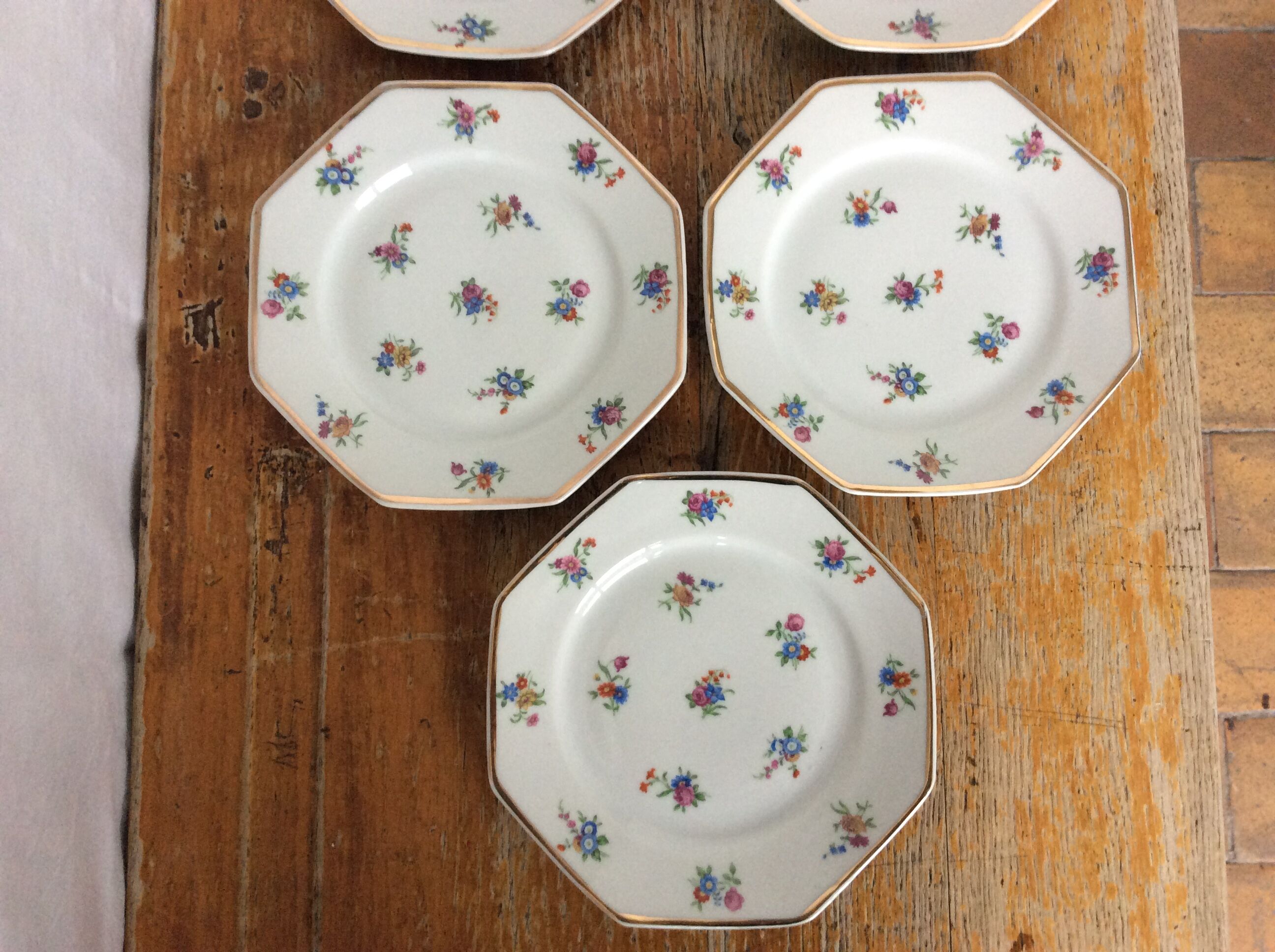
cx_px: 638
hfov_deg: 56.9
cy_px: 476
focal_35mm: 32
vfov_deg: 44.1
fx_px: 1177
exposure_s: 1/25
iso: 100
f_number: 2.4
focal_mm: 3.3
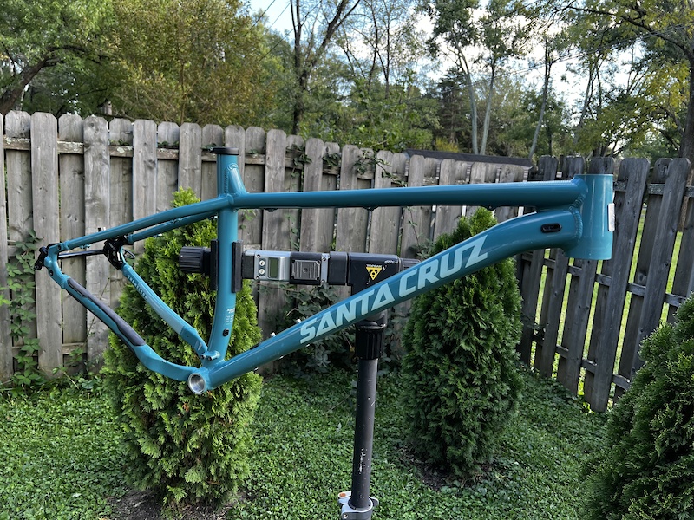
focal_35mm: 26
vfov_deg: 53.1
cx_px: 347
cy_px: 260
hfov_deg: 67.3
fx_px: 521
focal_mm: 5.7
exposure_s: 1/166
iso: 64
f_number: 1.5
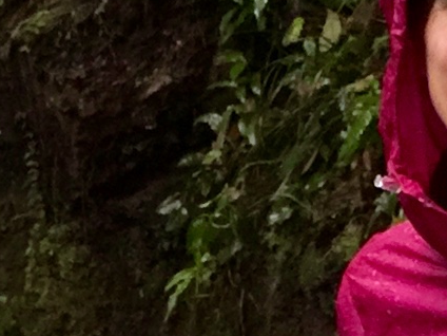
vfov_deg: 6.5
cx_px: 193
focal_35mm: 223
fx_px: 2880
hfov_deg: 8.9
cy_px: 614
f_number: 2.2
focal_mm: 4.15
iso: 100
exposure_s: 1/4
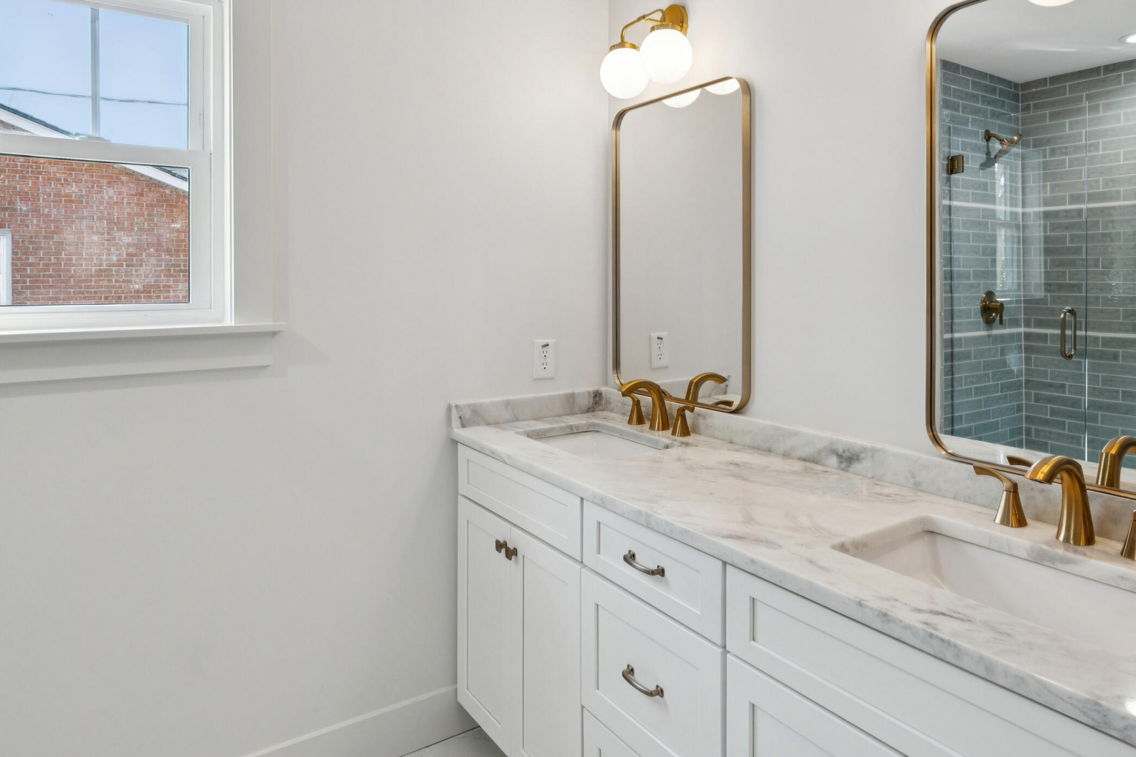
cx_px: 624
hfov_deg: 75.9
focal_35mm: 23
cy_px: 283
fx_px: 726
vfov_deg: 54.5
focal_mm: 16
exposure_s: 1/25
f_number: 8
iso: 400
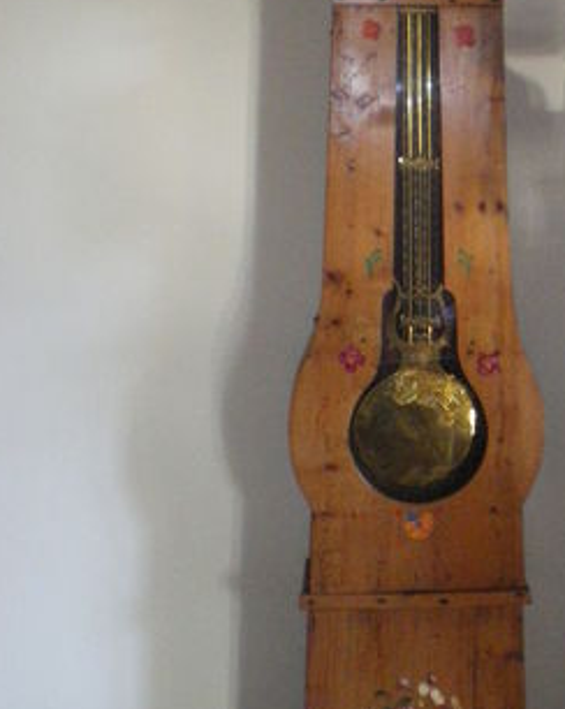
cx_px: 509
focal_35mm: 69
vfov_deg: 27.5
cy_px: 290
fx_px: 1445
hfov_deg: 21.6
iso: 800
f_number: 3.1
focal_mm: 6.3
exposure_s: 1/50
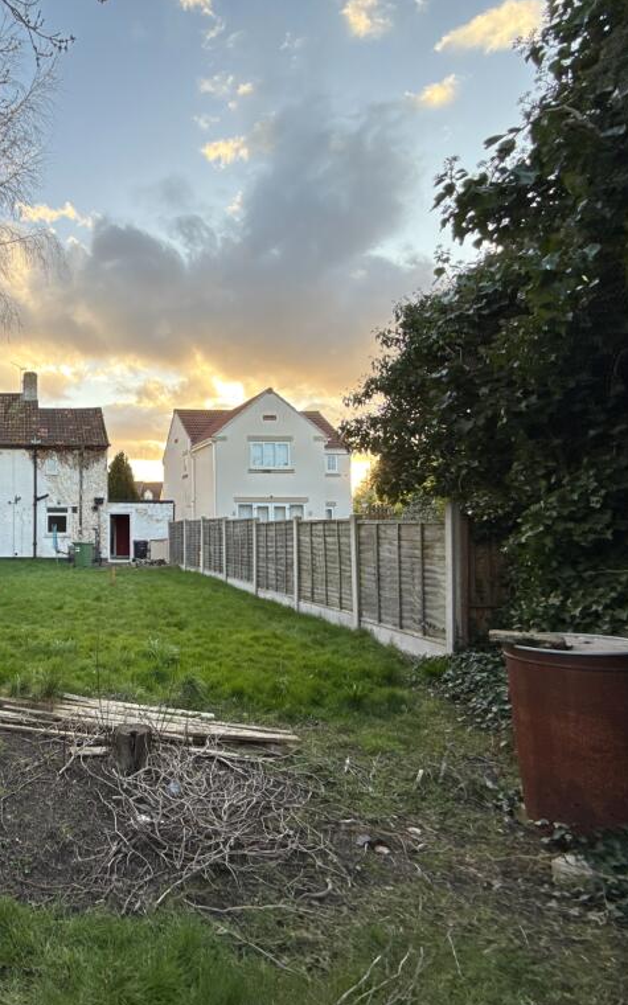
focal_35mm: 20
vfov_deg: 85.1
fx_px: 548
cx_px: 32
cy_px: 502
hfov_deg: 50.7
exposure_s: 1/160
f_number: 2.2
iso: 50
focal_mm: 2.22
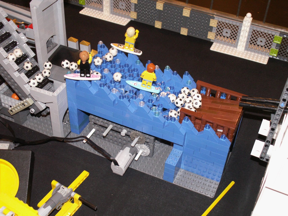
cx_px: 144
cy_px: 108
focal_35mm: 46
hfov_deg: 41.2
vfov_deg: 31.5
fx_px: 383
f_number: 3.2
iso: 160
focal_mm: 7.72
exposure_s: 1/50
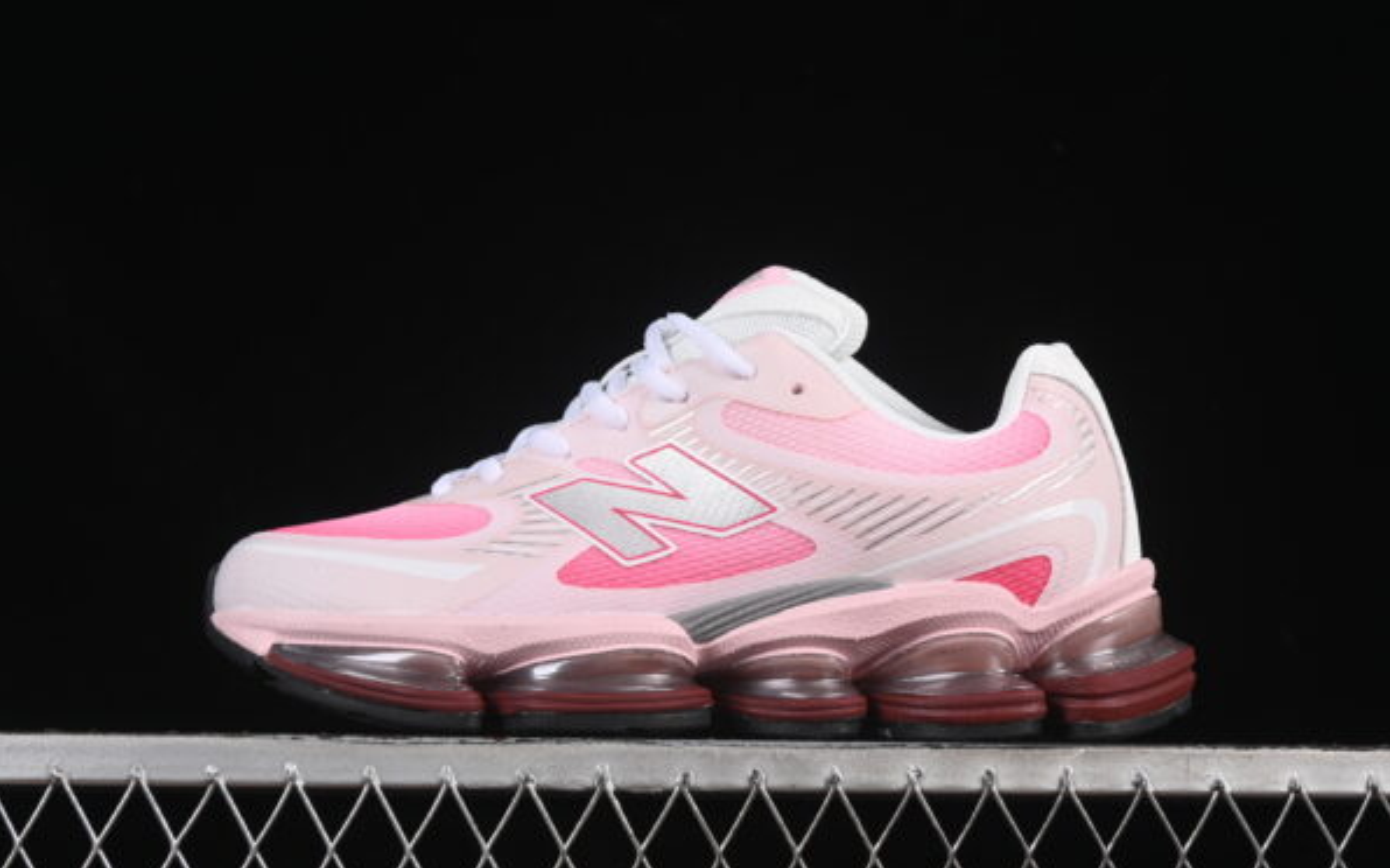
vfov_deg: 16.9
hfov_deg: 26.8
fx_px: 2916
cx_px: 693
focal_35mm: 77
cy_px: 448
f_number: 8
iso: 160
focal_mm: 50
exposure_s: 1/80
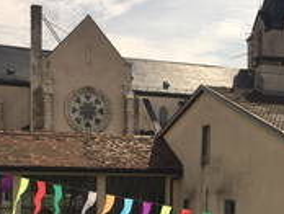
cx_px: 153
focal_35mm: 60
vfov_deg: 24.0
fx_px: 493
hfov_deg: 32.1
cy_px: 178
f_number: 2.2
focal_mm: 4.15
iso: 40
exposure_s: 1/4950
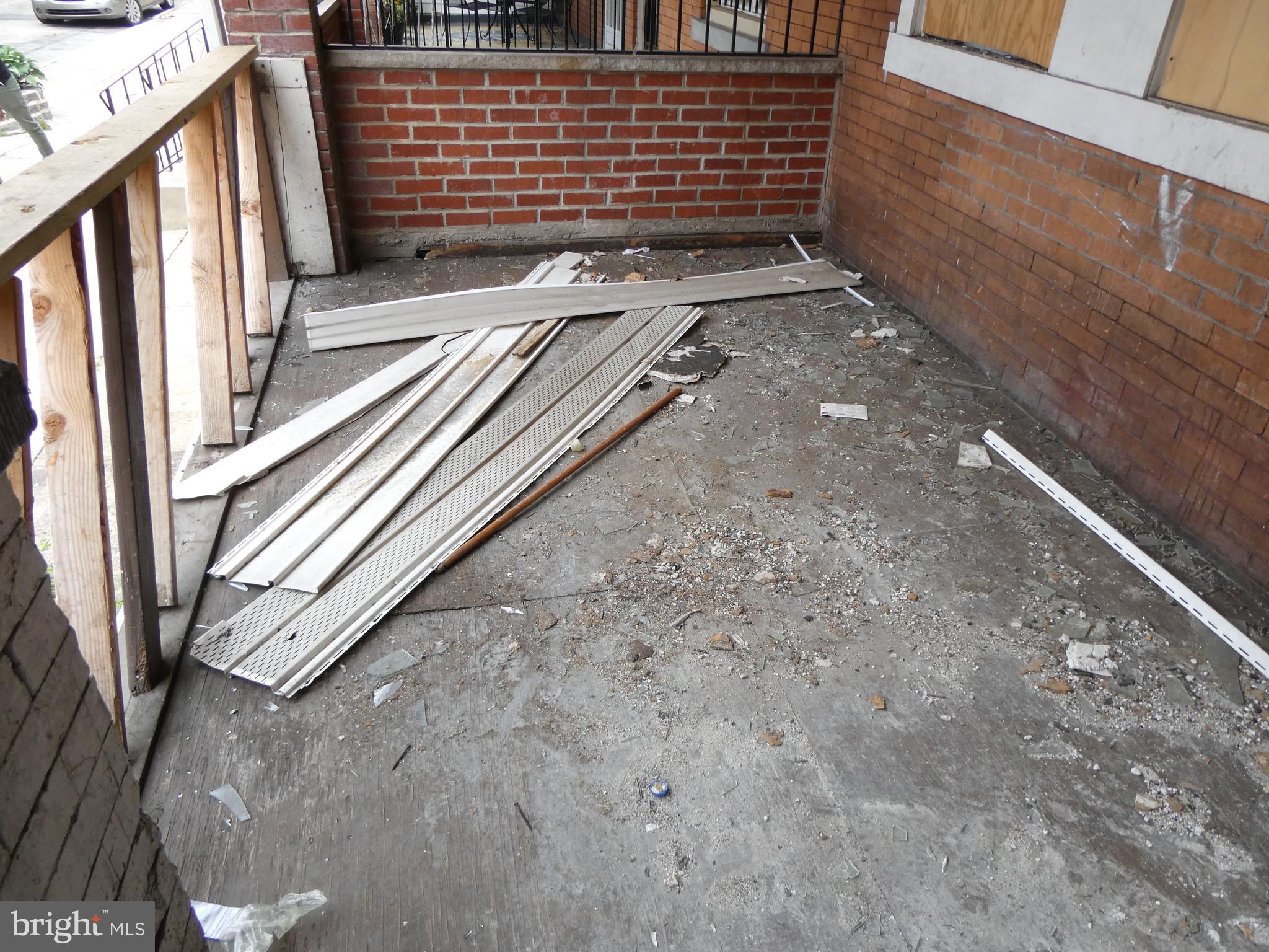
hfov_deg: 71.6
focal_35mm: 24
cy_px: 476
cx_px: 634
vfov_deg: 56.8
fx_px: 880
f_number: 3.3
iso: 80
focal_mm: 4.3
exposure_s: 1/160
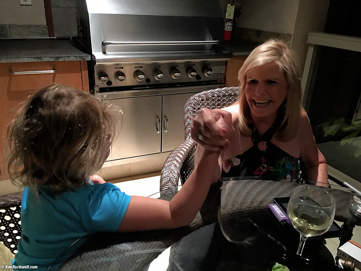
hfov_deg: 61.7
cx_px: 180
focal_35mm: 29
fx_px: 302
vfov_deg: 48.2
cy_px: 136
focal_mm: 4.15
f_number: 2.2
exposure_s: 1/4
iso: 125
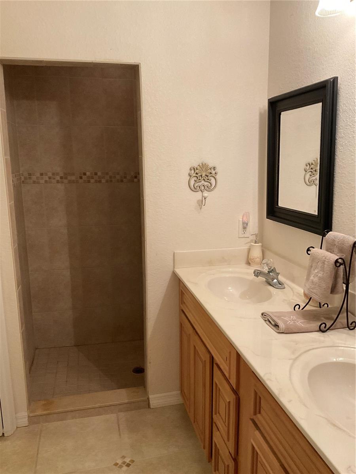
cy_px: 237
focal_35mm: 29
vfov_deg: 61.7
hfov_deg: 48.2
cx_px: 178
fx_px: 398
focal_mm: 3
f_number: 1.8
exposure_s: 1/60
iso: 160
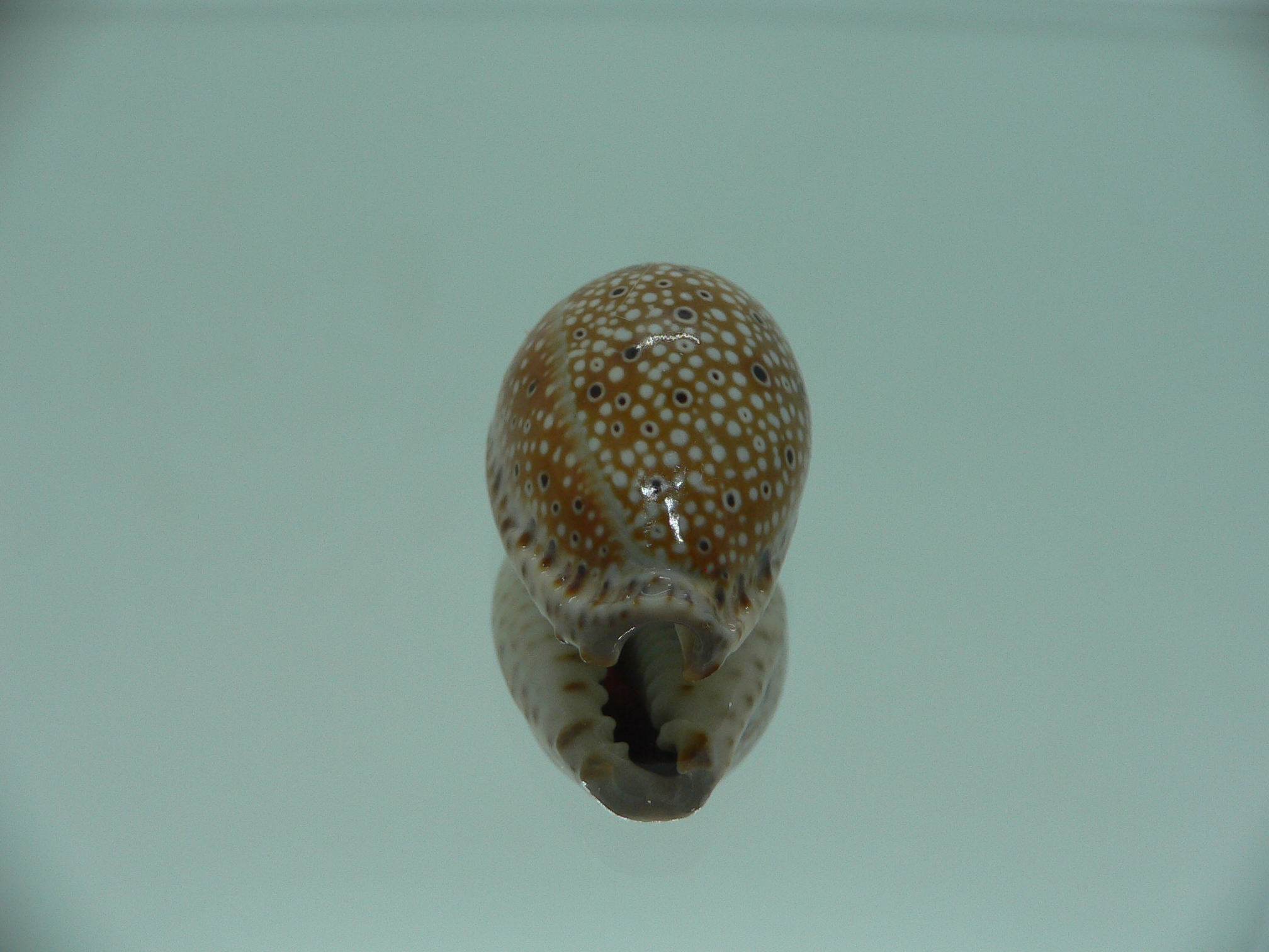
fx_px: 1283
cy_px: 476
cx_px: 634
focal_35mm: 35
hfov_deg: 52.6
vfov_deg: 40.7
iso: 80
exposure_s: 1/60
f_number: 2.8
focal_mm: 4.6
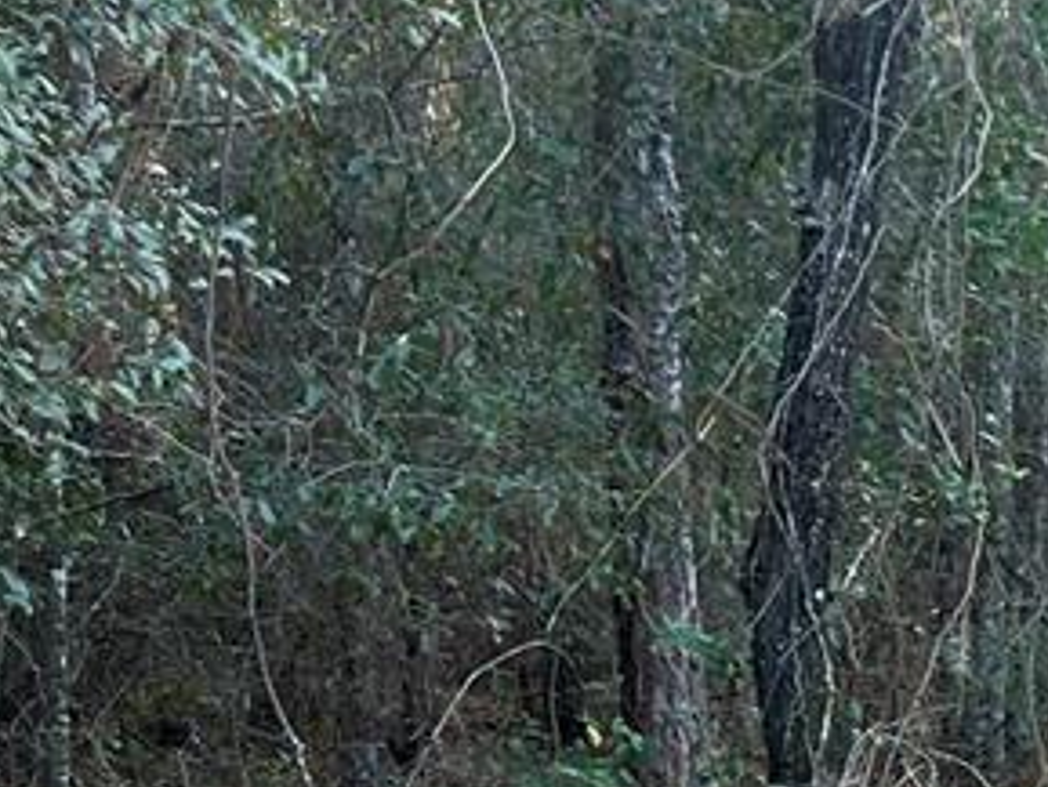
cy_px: 776
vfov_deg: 15.8
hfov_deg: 17.6
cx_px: 1831
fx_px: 2786
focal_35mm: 92
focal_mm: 5.7
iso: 64
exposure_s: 1/121
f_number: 1.5
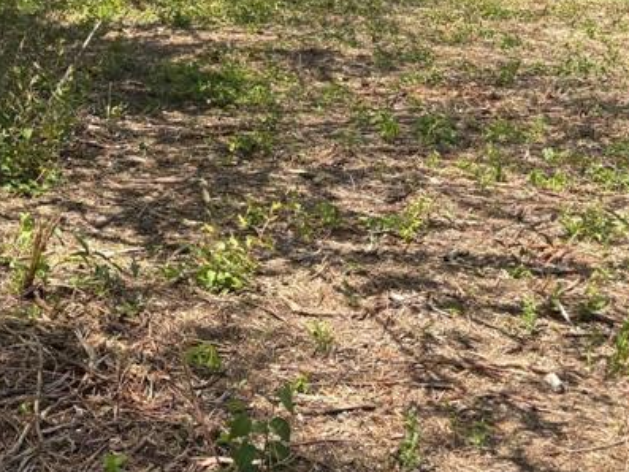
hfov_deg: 28.1
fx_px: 1218
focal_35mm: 67
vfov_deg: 21.1
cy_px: -10
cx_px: 95
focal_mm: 5.96
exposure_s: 1/1016
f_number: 1.6
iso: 50
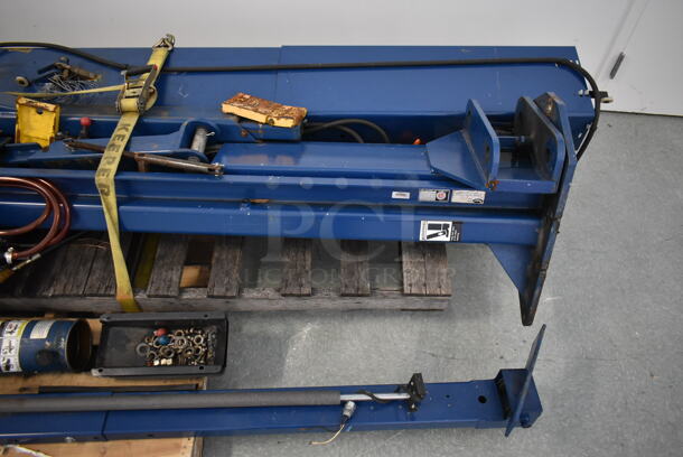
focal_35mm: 27
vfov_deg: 48.0
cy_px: 228
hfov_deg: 67.3
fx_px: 513
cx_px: 342
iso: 1600
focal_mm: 18
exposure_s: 1/30
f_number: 3.5
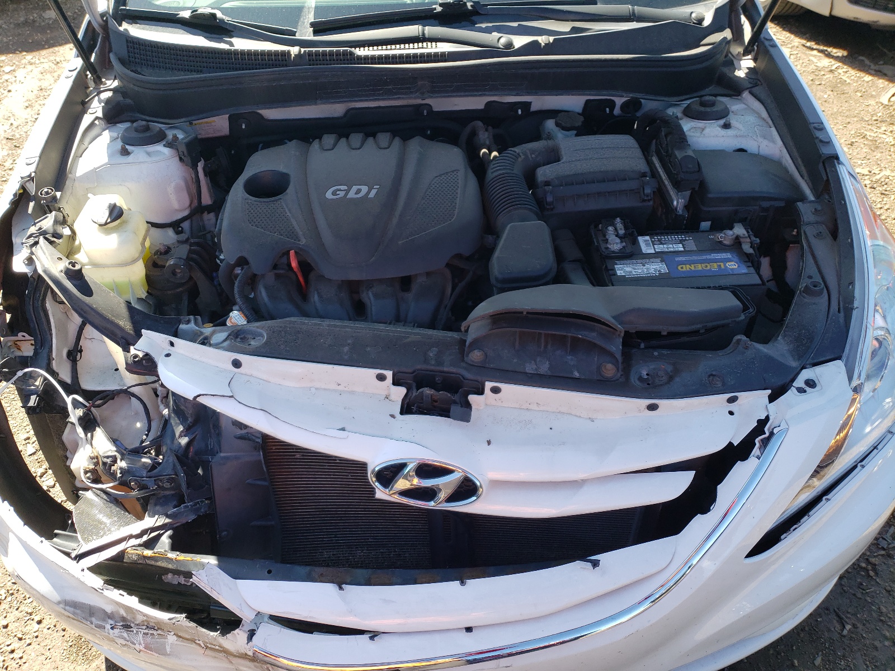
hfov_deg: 67.3
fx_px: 672
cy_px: 336
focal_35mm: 26
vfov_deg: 53.1
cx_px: 448
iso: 50
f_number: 1.5
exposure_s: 1/588
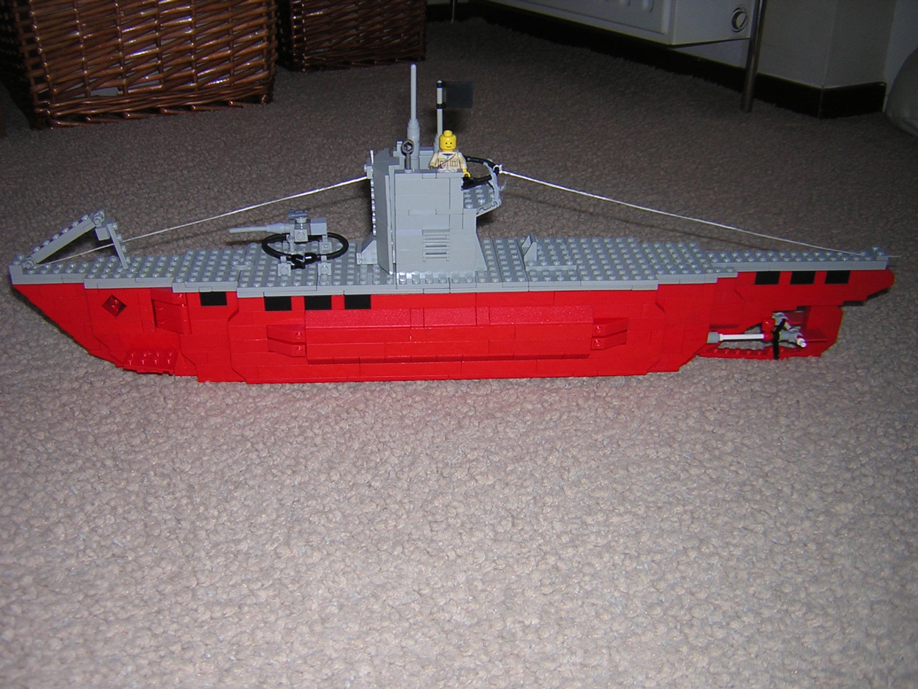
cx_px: 459
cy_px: 344
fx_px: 955
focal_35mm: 36
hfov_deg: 51.4
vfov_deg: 39.7
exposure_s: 1/60.1
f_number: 2.6
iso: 100
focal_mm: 4.7
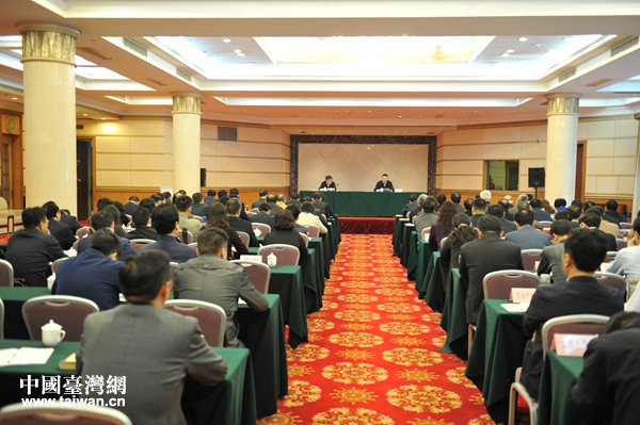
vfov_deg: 37.8
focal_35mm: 35
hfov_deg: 54.5
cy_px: 212
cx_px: 320
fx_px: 622
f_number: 3.2
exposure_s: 1/100
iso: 2000
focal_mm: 35
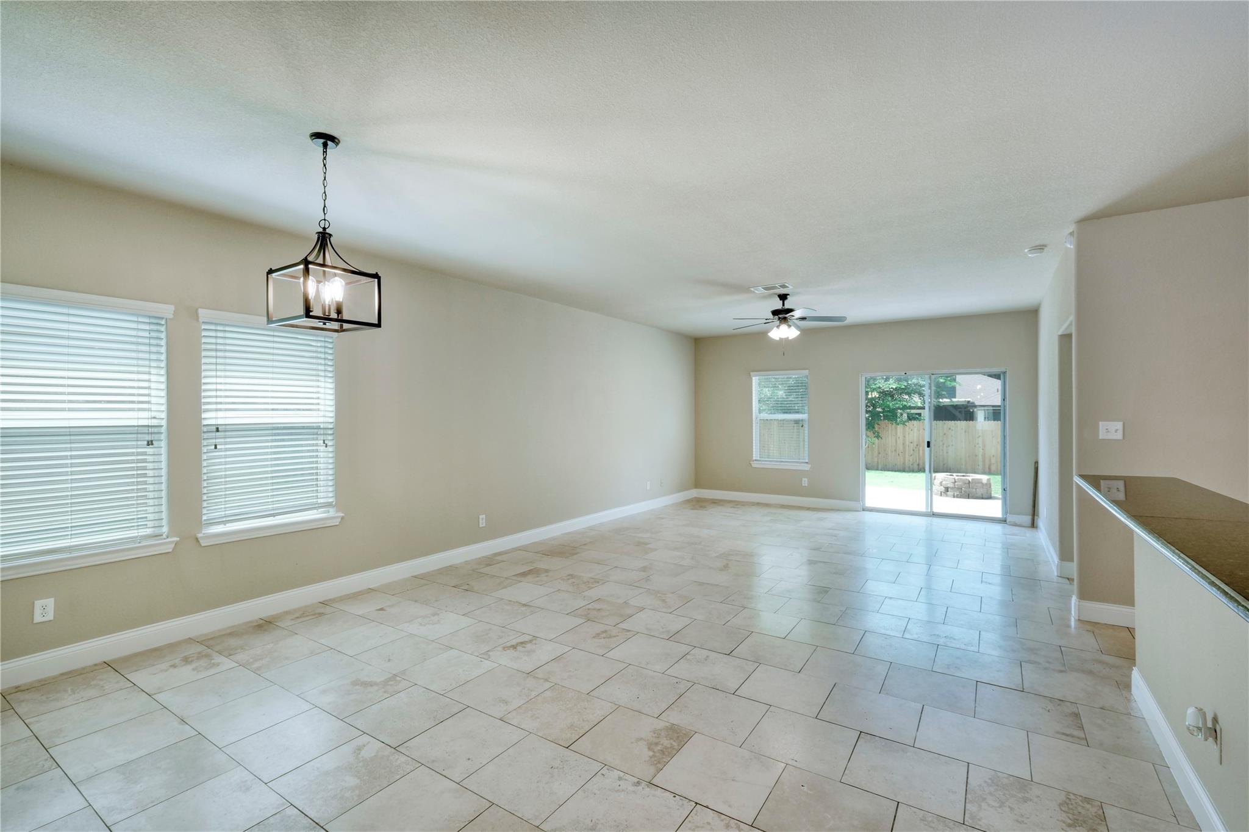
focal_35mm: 15
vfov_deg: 77.3
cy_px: 416
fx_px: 520
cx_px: 624
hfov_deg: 100.4
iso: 320
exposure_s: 1/14
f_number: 8
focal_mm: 10
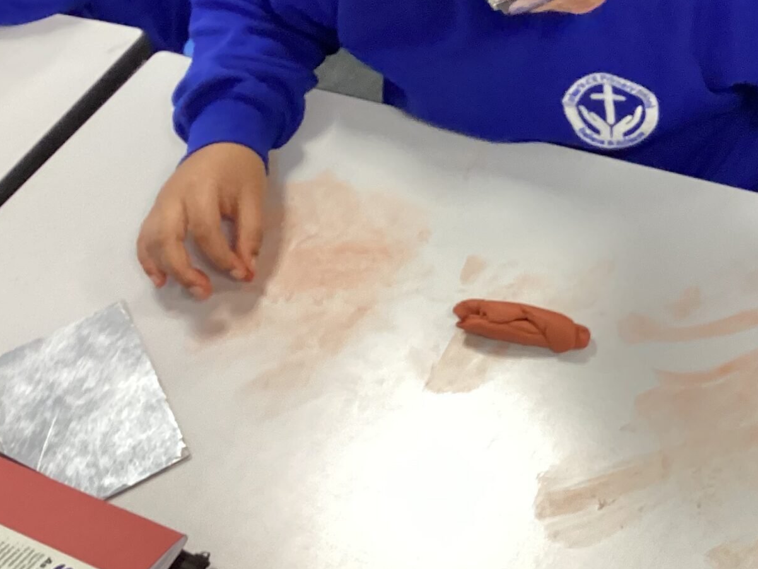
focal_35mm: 66
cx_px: 740
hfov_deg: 27.8
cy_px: 158
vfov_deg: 22.1
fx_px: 1446
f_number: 2.4
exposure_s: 1/50
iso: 250
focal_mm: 3.3
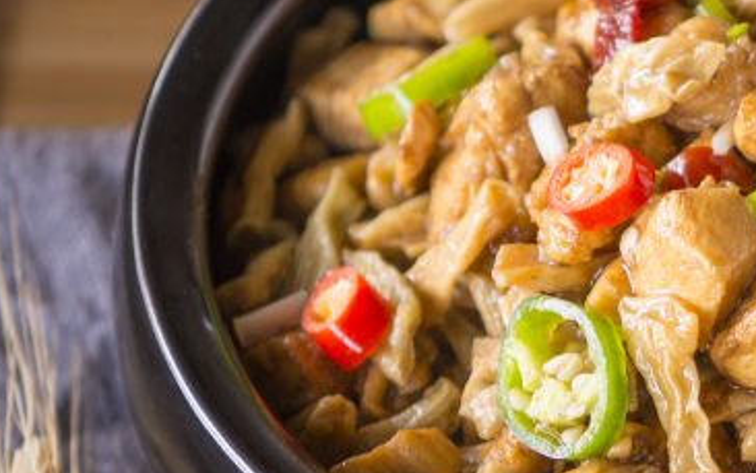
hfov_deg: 5.8
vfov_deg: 3.6
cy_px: 276
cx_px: 680
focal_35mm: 363
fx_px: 7490
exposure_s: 1/60
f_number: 3.5
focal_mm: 85
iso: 250
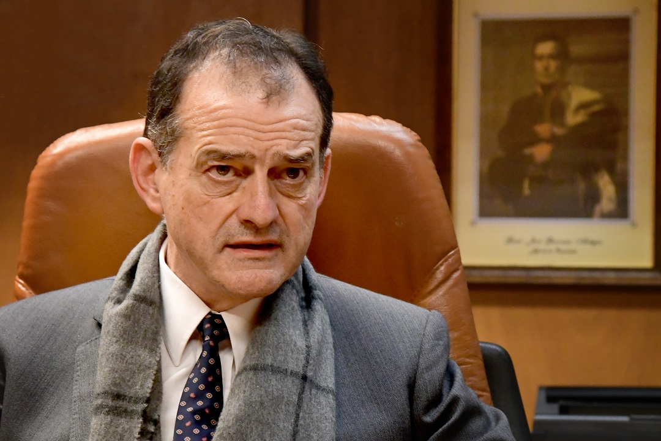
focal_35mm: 129
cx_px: 330
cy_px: 220
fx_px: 2368
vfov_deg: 10.6
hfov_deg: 15.9
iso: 8000
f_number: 5
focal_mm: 86
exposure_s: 1/125
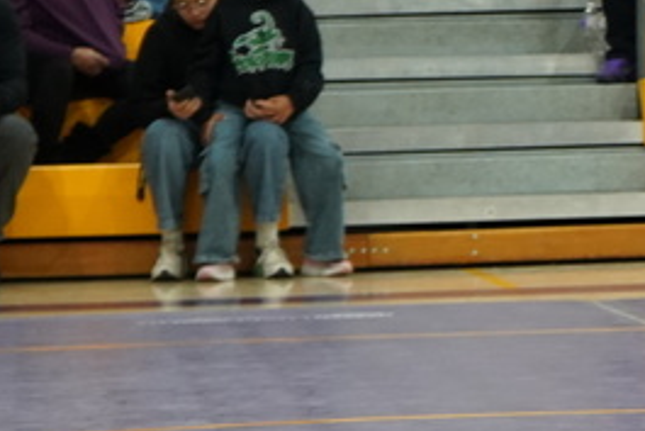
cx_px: 1081
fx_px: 4840
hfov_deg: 7.4
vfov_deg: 5.1
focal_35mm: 270
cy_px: 325
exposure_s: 1/160
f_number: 5.6
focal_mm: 70
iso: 3200
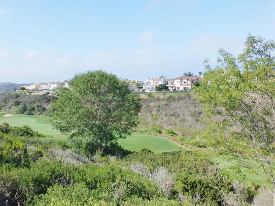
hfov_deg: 57.6
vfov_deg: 45.4
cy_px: 99
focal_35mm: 31
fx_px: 246
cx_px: 102
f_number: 4
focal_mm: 4.3
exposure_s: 1/640
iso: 160
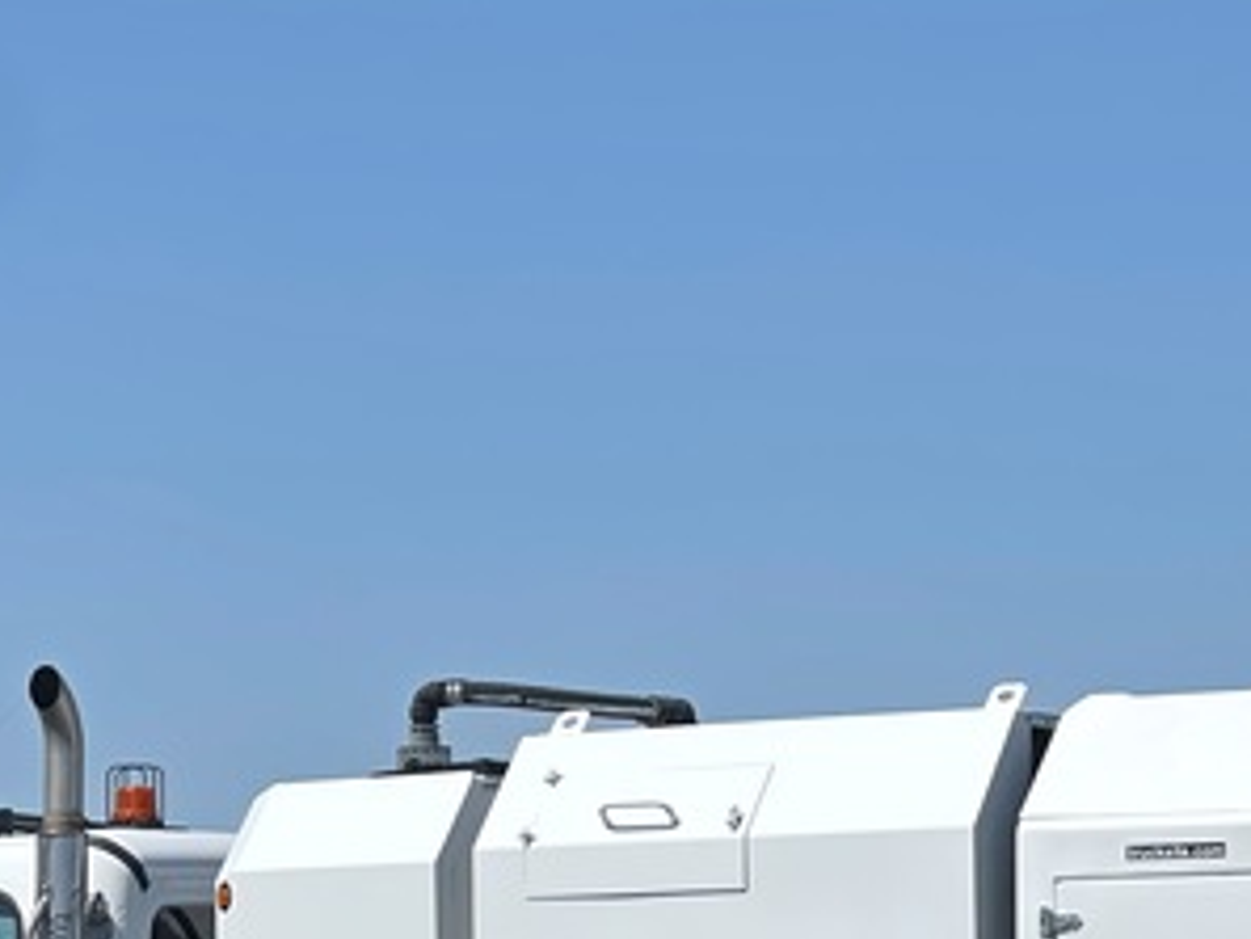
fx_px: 6074
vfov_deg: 8.8
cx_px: 859
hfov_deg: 11.7
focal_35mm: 168
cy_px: 790
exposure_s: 1/3425
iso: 32
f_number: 2.2
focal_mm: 7.5
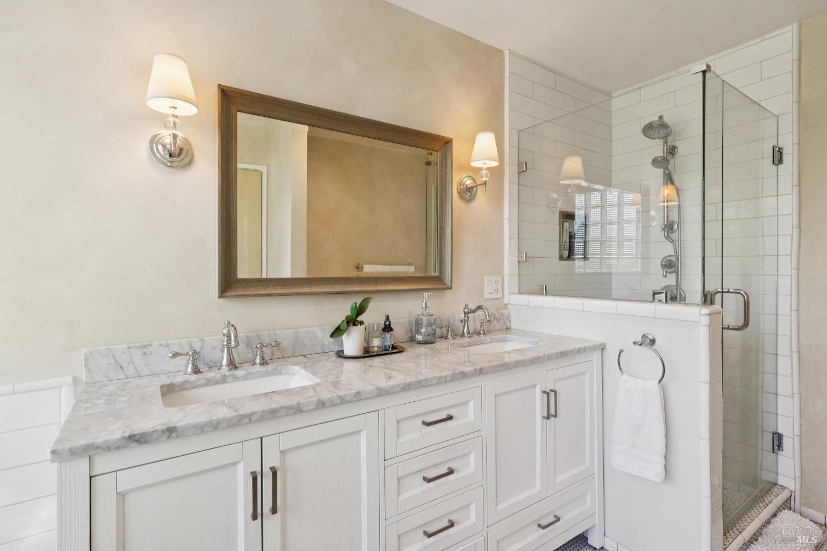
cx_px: 414
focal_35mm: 17
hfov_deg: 93.3
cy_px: 276
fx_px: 390
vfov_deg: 70.4
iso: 320
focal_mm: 17
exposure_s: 1/25
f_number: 11
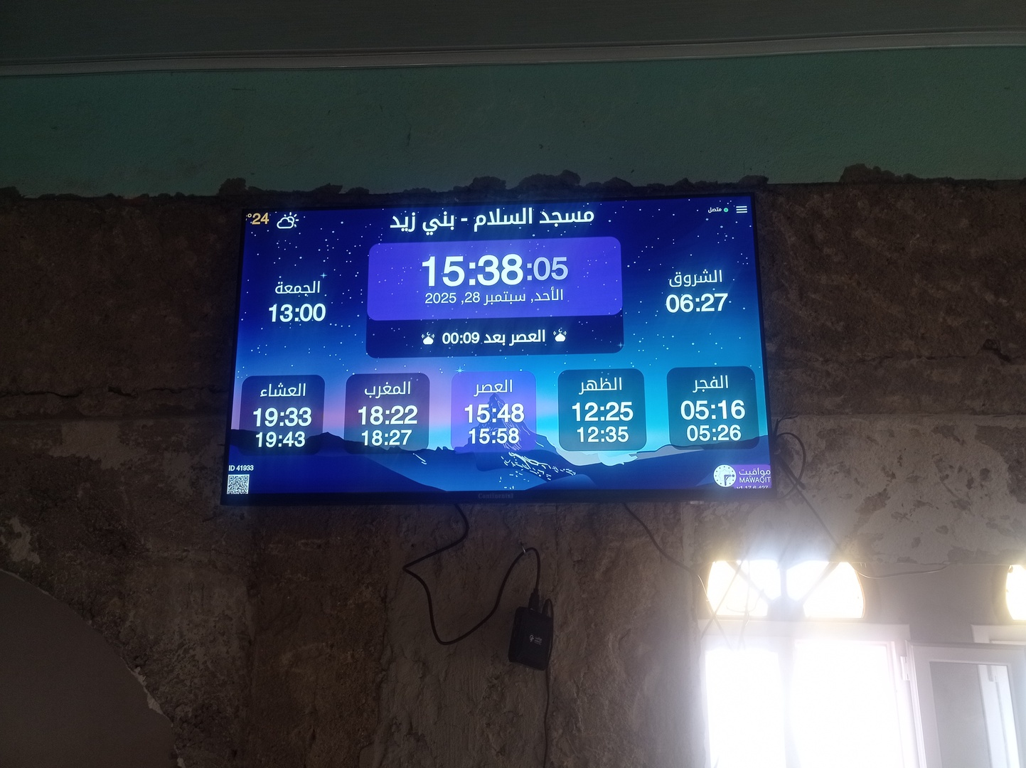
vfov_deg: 49.7
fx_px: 829
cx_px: 513
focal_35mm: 28
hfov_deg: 63.5
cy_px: 384
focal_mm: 4.7
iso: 132
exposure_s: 1/50
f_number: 1.79
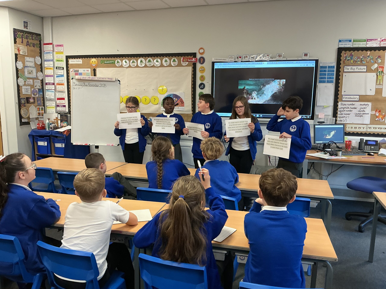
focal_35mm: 29
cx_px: 193
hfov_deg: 61.7
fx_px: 323
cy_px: 144
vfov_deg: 48.2
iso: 125
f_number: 1.8
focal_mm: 3
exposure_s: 1/60
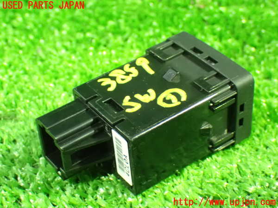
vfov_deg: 19.1
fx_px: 618
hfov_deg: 25.3
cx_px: 139
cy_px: 104
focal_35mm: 77
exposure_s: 1/10
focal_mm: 13.65
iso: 1600
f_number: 4.1
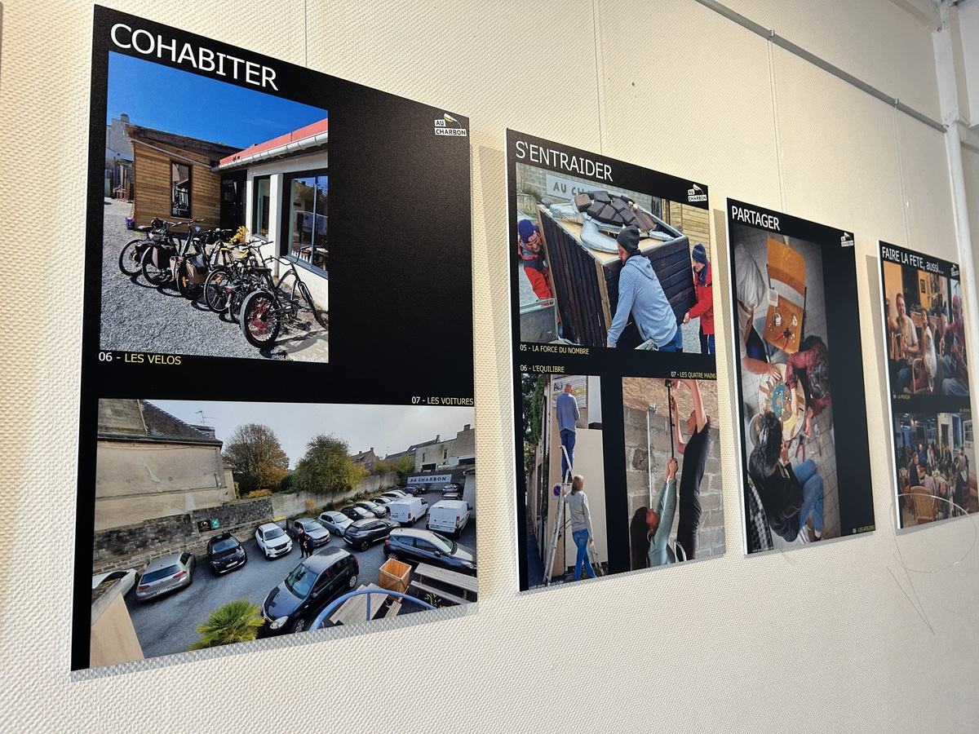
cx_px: 490
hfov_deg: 67.3
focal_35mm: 26
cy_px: 367
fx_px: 735
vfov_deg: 53.1
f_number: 1.5
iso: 125
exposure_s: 1/100
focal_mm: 5.7
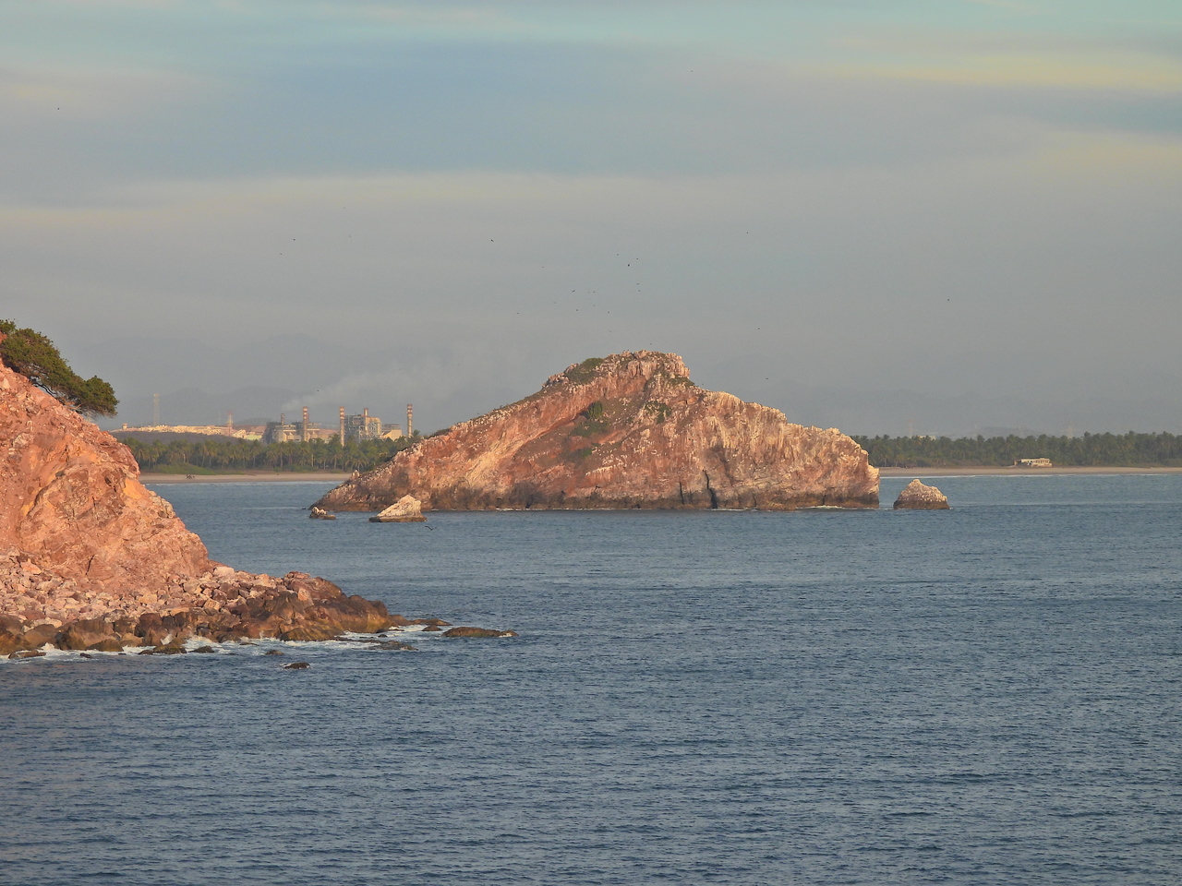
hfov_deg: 13.2
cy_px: 443
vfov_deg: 9.9
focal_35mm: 150
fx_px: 5122
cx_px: 591
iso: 100
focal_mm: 26.8
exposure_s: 1/400
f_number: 4.5
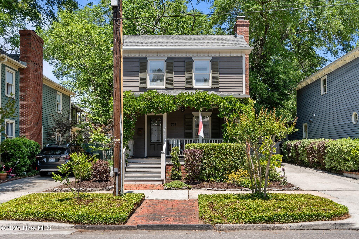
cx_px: 180
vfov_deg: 41.1
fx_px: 319
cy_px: 120
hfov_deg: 58.7
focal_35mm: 32
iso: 250
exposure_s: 1/1000
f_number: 4
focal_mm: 32
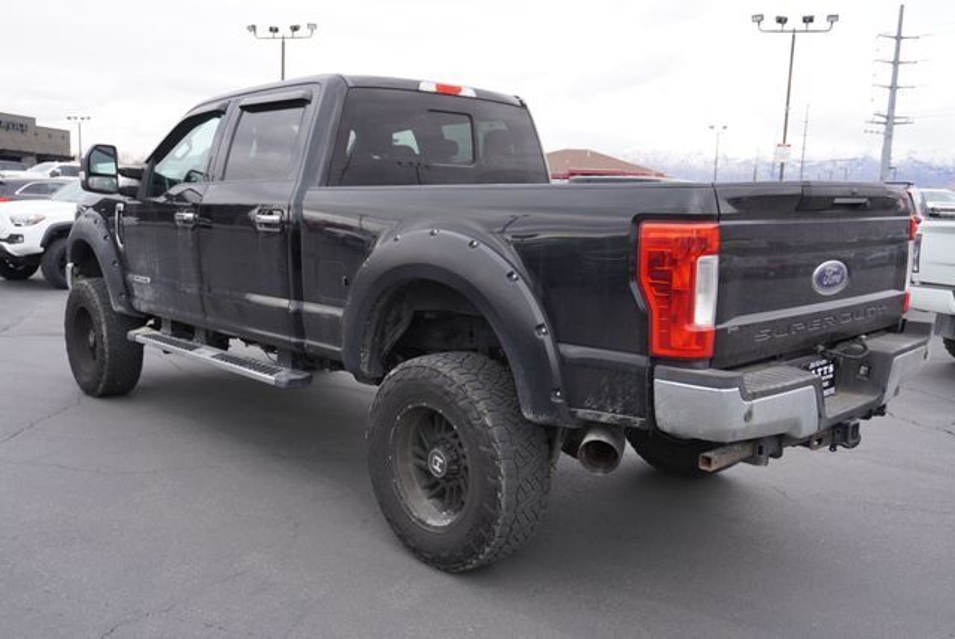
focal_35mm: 32
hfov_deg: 59.4
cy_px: 320
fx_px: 836
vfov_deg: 41.8
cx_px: 478
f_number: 4
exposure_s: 1/60
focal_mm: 21
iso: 125
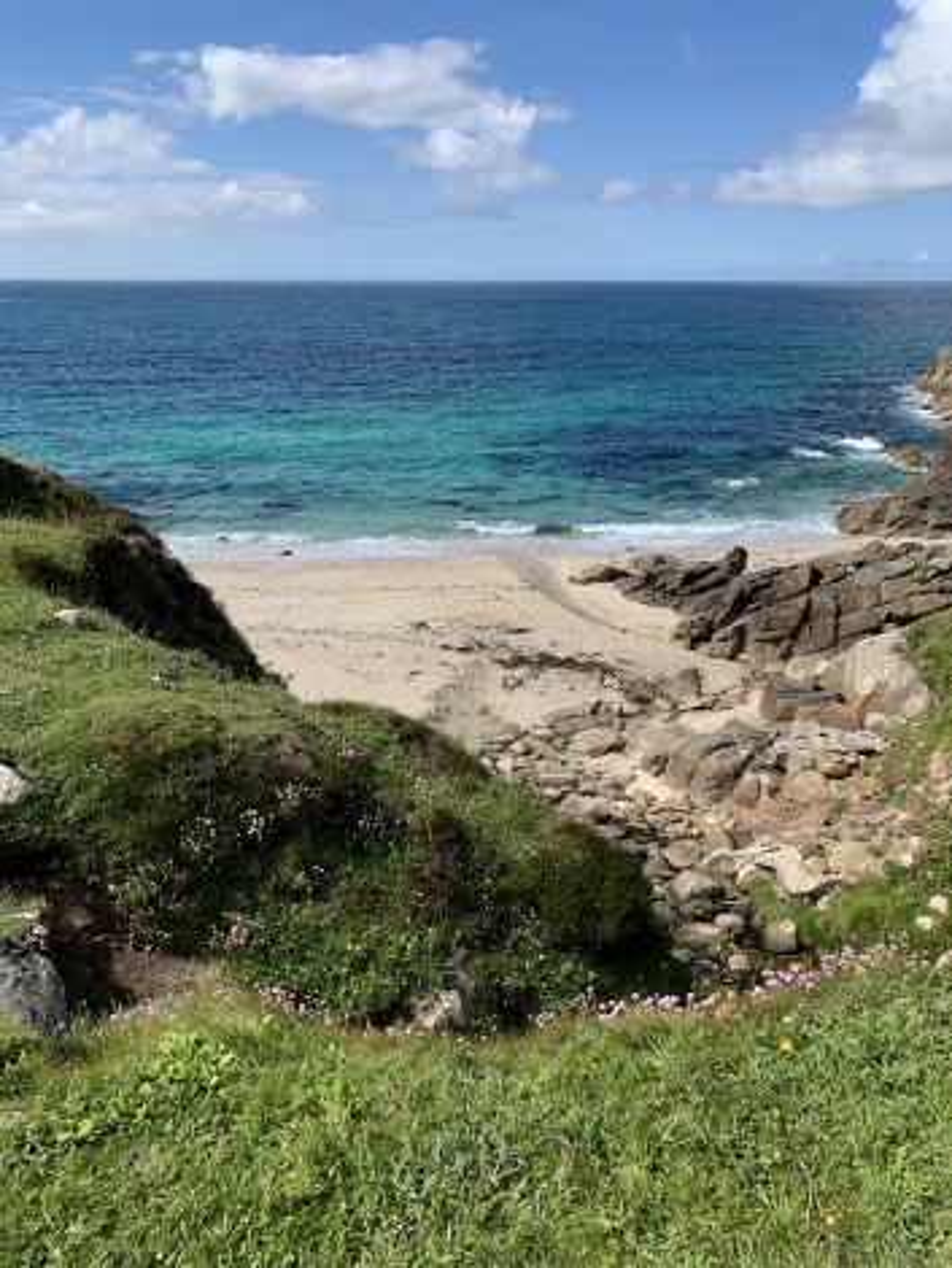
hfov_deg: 53.1
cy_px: 634
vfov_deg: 67.3
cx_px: 476
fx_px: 953
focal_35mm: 26
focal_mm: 4.25
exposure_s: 1/2160
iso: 25
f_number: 1.8
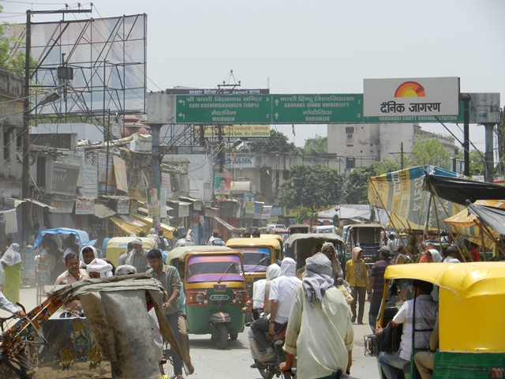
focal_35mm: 123
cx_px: 252
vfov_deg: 12.0
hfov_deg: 16.0
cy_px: 190
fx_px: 1794
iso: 160
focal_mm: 22.2
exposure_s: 1/800
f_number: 5.1
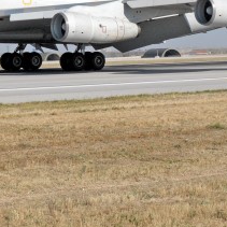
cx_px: 69
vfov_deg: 12.7
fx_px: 1002
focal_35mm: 135
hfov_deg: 12.9
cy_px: -25
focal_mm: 28
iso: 400
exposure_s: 1/1600
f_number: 10
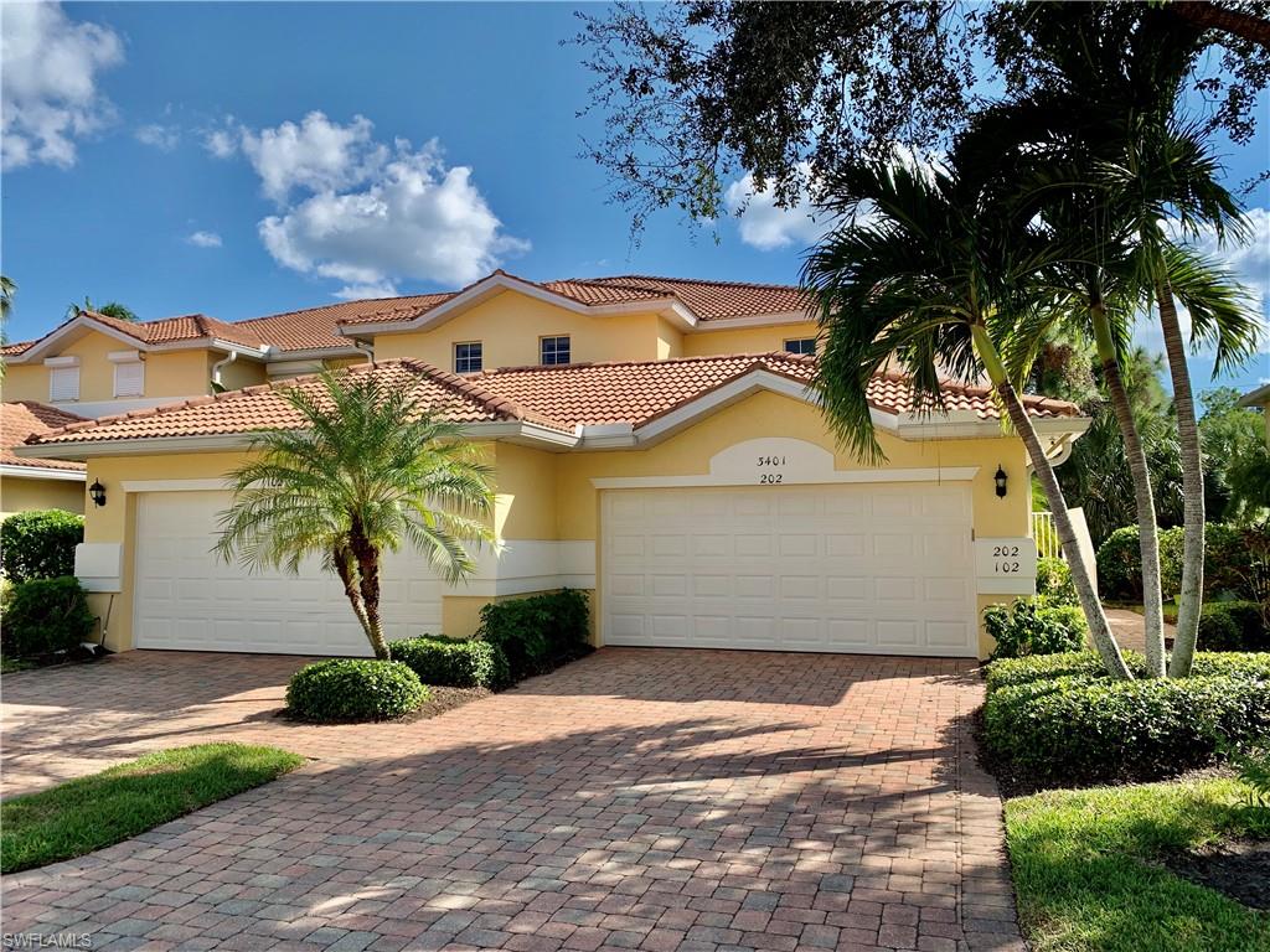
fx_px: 954
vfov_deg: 53.1
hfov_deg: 67.3
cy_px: 476
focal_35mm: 26
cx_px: 635
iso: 25
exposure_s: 1/1610
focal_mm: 4.25
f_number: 1.8
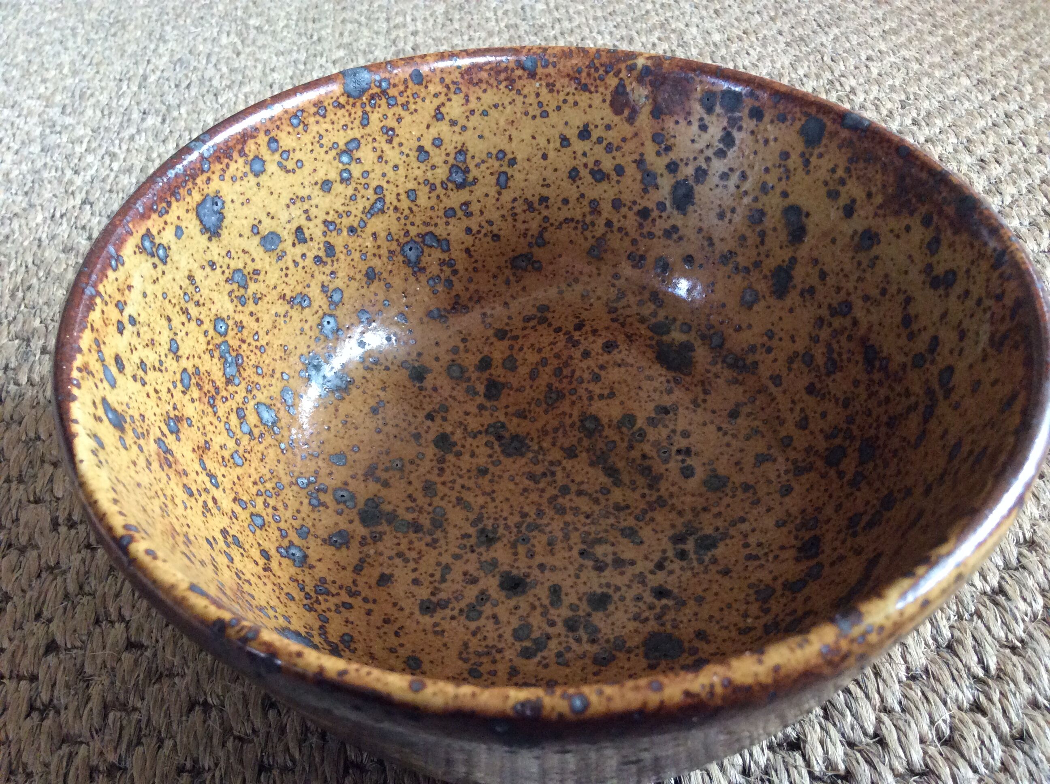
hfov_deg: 56.9
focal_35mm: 32
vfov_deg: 44.1
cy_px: 392
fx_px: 969
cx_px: 525
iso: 200
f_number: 2.4
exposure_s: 1/25
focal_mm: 3.3
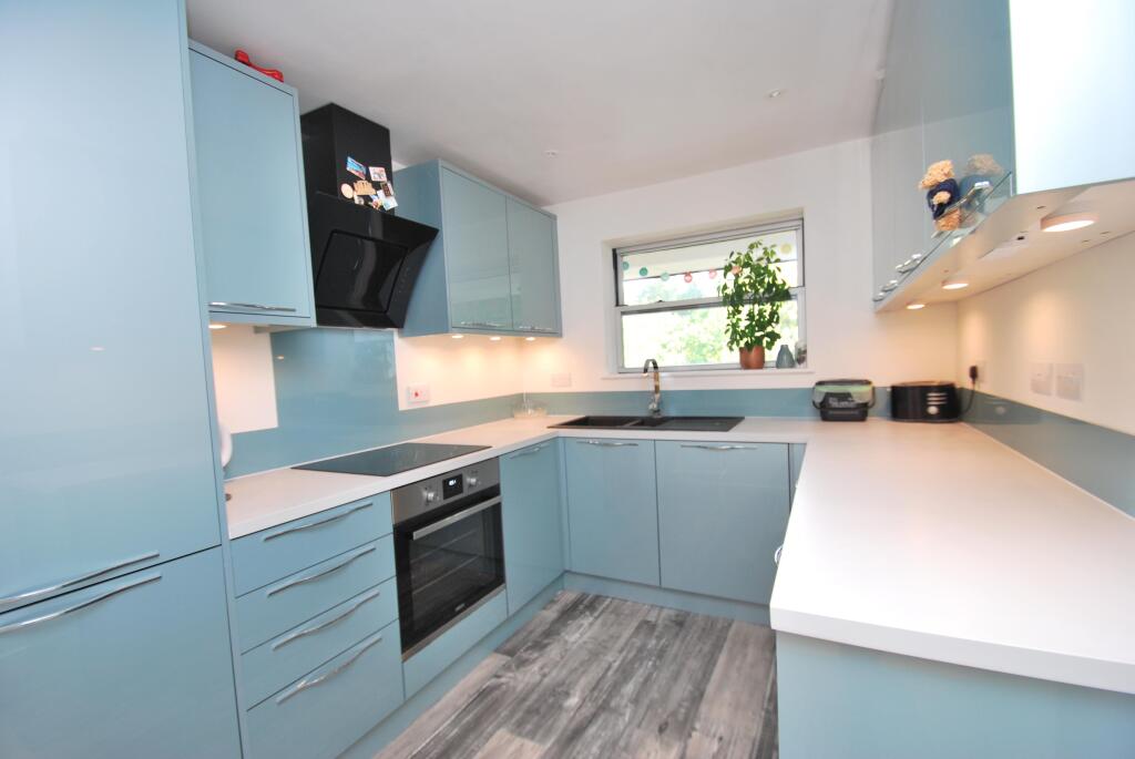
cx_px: 568
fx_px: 473
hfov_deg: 100.3
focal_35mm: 15
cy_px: 380
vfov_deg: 77.5
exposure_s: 1/30
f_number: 3.5
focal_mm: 10
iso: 220
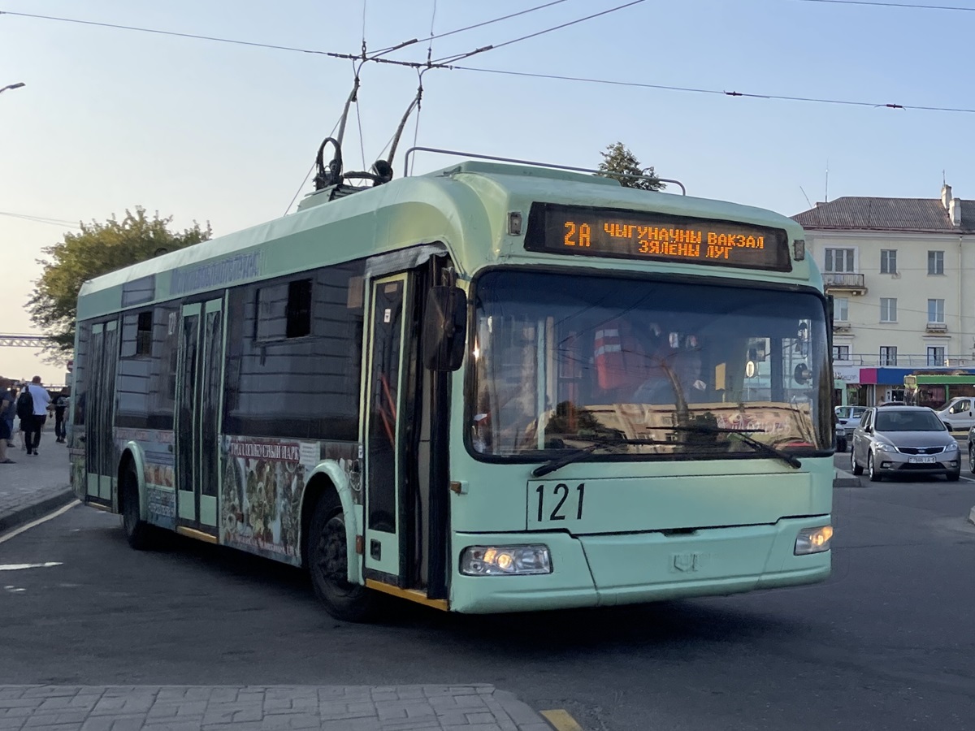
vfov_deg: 53.1
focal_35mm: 26
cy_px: 366
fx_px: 732
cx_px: 488
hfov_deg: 67.3
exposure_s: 1/1984
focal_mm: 4.2
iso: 32
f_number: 1.6
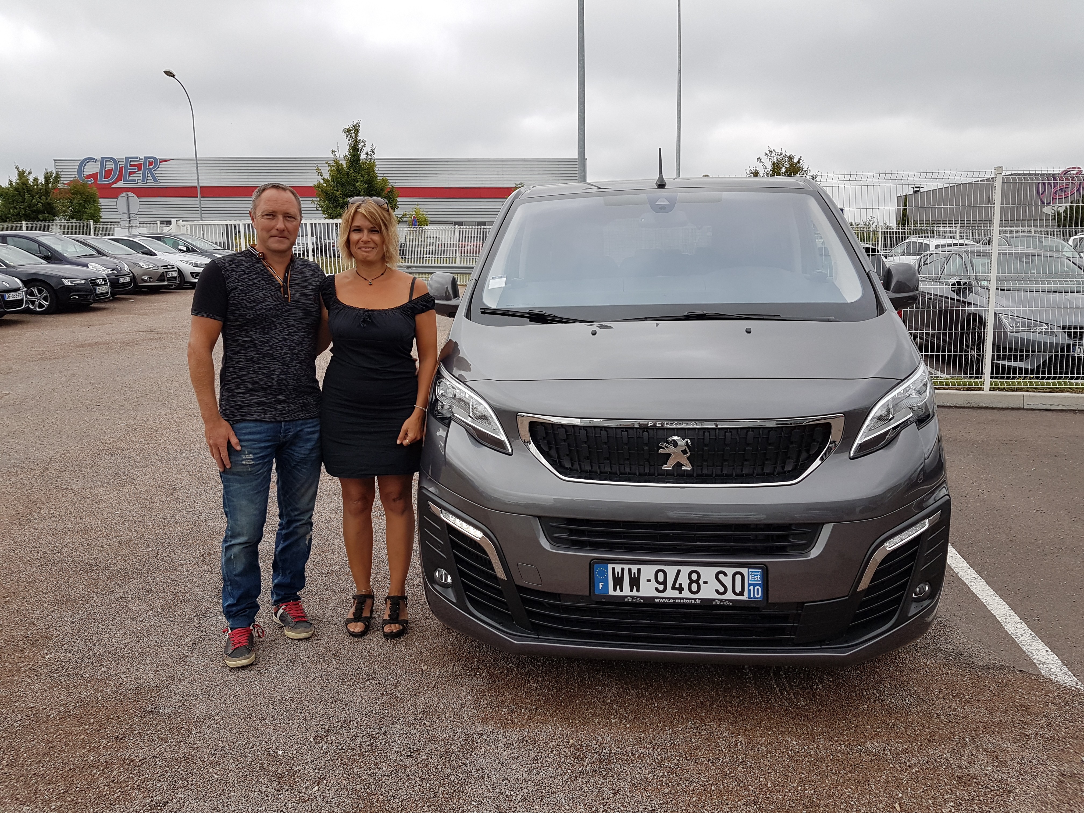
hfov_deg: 67.3
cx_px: 542
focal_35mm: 26
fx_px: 814
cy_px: 406
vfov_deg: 53.1
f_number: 1.7
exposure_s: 1/918
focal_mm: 4.2
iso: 40
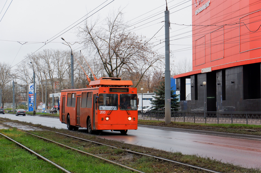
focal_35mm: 75
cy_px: 86
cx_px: 130
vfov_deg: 18.1
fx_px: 543
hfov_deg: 27.0
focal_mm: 50
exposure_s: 1/400
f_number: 5.6
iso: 1600
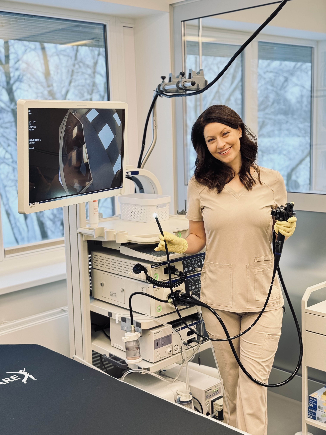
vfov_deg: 39.7
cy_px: 218
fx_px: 603
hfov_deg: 30.3
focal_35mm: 48
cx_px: 163
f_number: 1.78
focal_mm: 6.86
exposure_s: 1/50
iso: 64
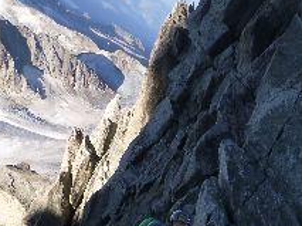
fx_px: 601
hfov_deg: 28.2
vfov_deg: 21.2
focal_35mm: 69
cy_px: 118
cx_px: 144
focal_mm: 4.5
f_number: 3.9
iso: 160
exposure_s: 1/320
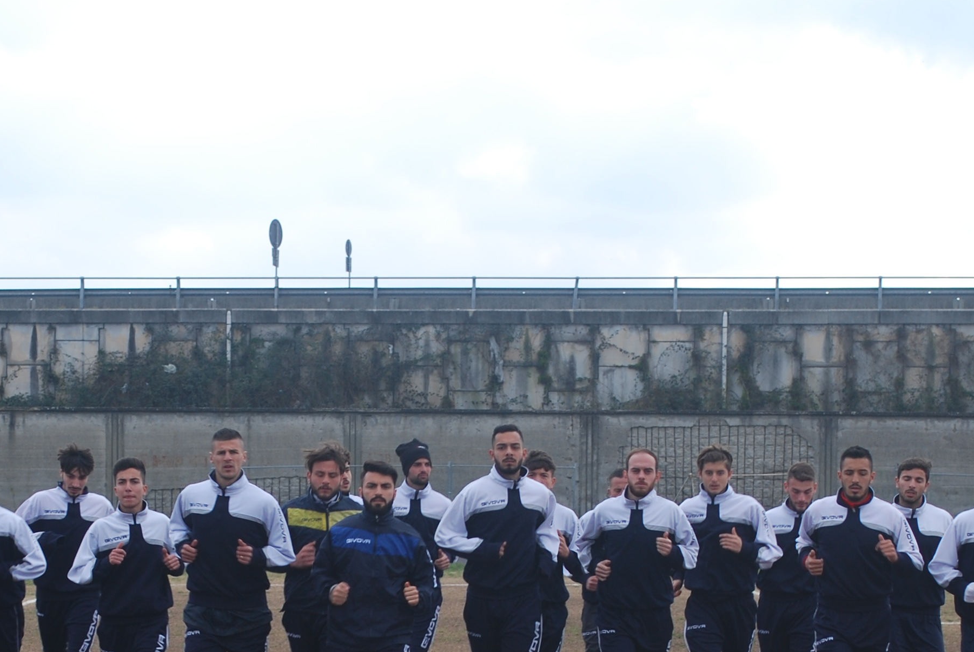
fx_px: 3495
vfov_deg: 10.6
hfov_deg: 15.8
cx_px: 327
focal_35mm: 129
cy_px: 610
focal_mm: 40
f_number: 6.3
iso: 100
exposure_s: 1/160
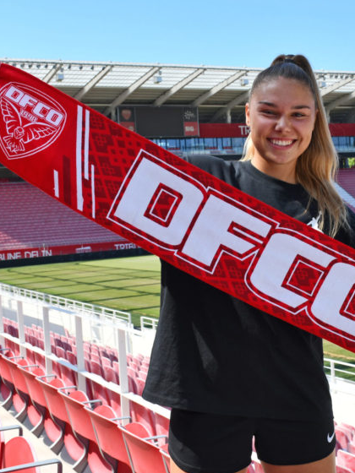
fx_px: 793
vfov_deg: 33.2
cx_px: 268
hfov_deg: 24.9
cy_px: 240
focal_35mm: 58
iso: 125
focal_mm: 22
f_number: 8
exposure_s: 1/250
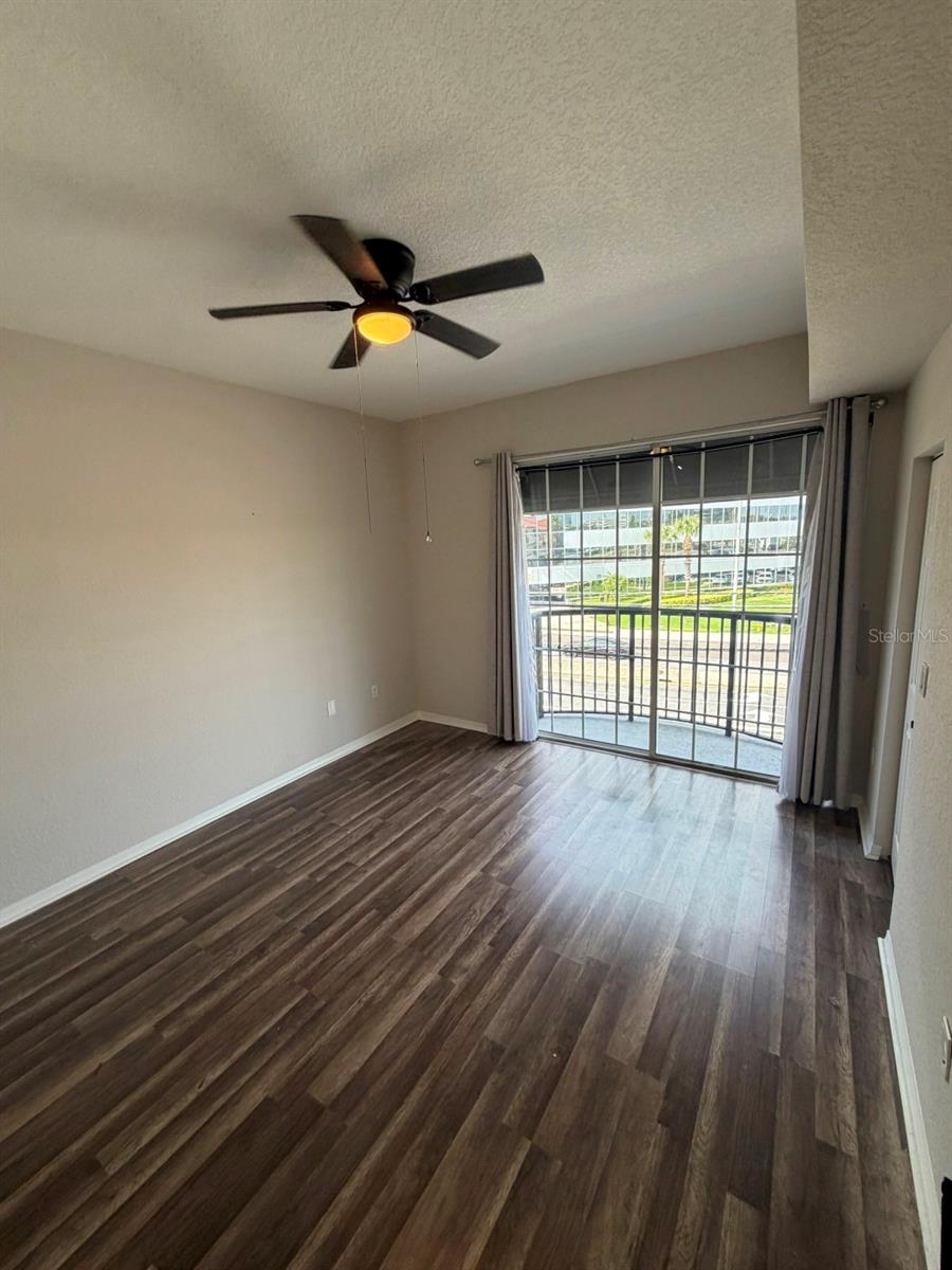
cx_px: 476
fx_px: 513
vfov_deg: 102.1
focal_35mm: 14
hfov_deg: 85.7
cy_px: 635
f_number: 2.2
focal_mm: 2.22
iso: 125
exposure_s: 1/120
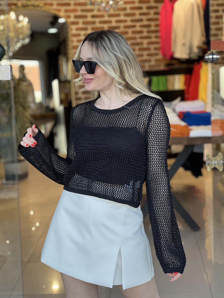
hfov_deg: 19.1
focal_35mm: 77
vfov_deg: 25.3
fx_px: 664
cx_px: 112
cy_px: 149
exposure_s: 1/100
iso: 50
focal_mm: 9
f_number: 2.8
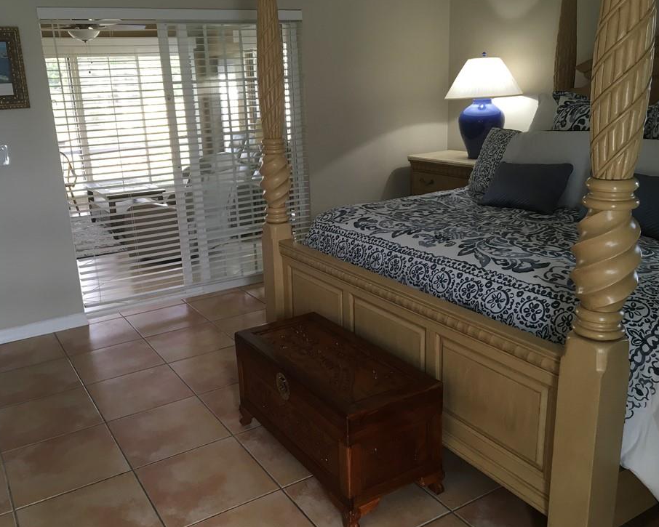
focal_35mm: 32
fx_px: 624
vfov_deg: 45.8
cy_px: 262
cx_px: 297
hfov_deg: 55.6
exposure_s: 1/30
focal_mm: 4.15
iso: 50
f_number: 2.2
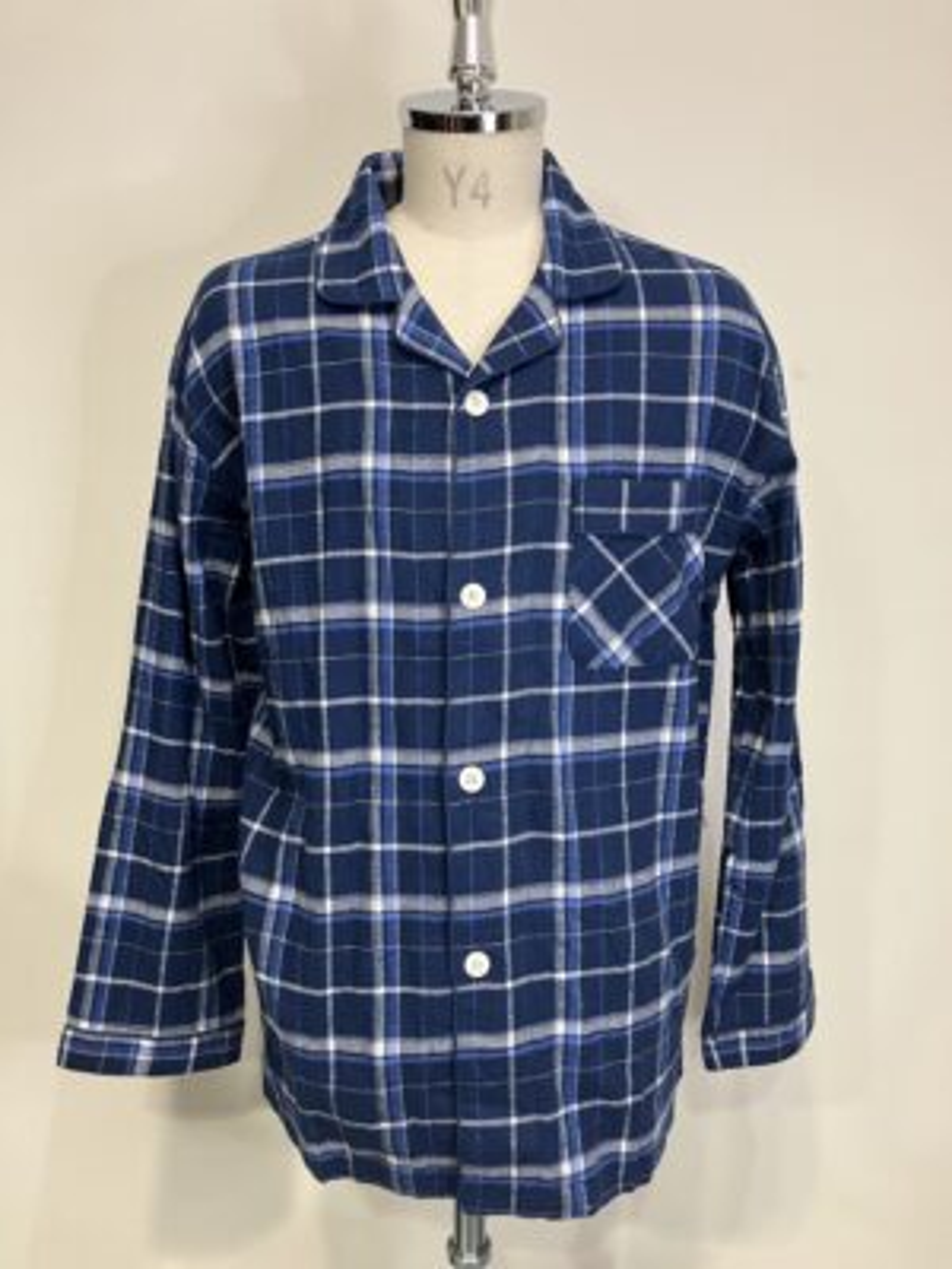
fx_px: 1027
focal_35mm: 28
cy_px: 634
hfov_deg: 49.7
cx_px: 476
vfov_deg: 63.4
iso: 160
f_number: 1.8
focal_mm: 3.99
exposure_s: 1/50
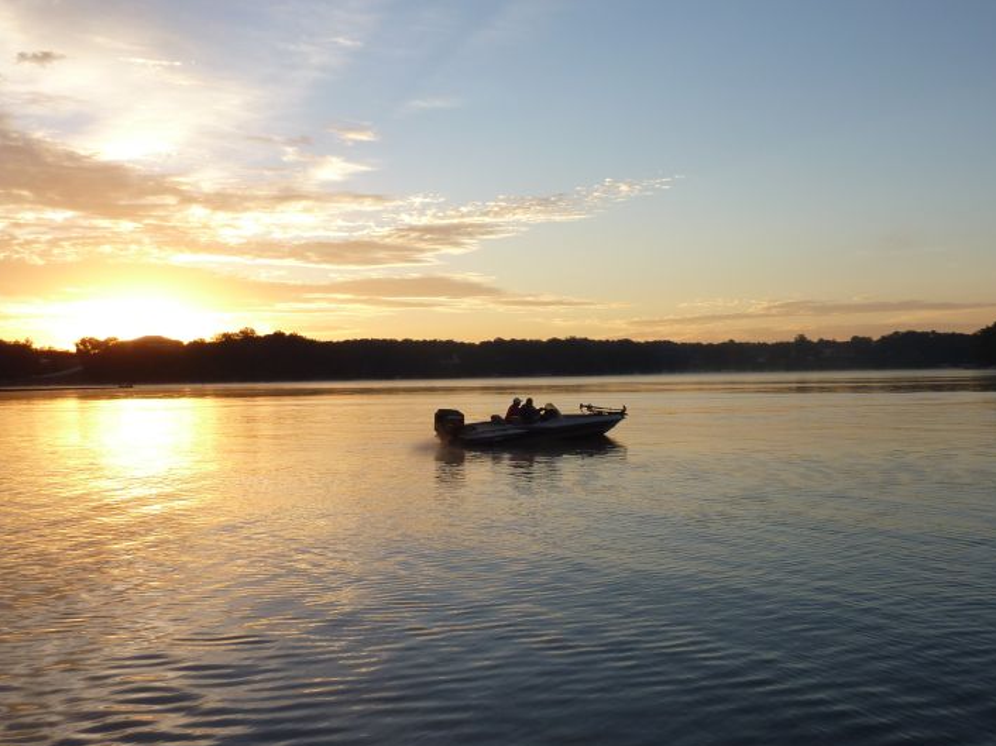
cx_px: 518
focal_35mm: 34
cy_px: 398
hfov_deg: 54.0
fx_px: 978
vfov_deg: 41.7
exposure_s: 1/250
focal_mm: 5
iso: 80
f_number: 4
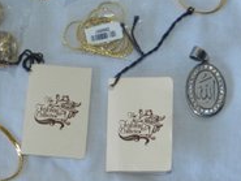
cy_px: 48
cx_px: 44
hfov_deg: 17.5
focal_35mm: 111
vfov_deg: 13.3
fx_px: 773
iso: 200
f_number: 4.6
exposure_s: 1/30
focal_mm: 10.7
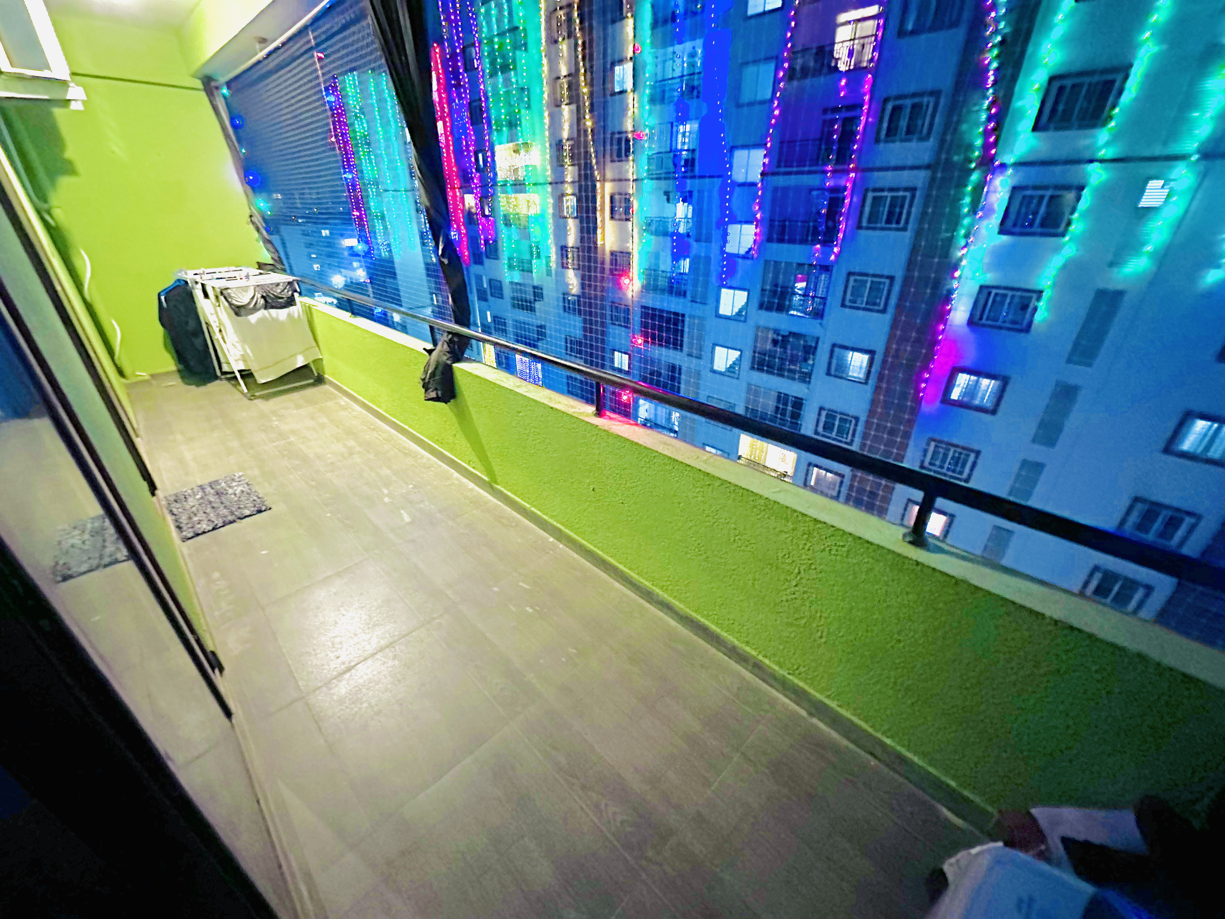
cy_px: 460
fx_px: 495
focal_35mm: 14
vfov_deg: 85.7
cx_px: 612
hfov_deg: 102.1
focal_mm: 2.22
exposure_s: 1/25
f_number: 2.2
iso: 1600
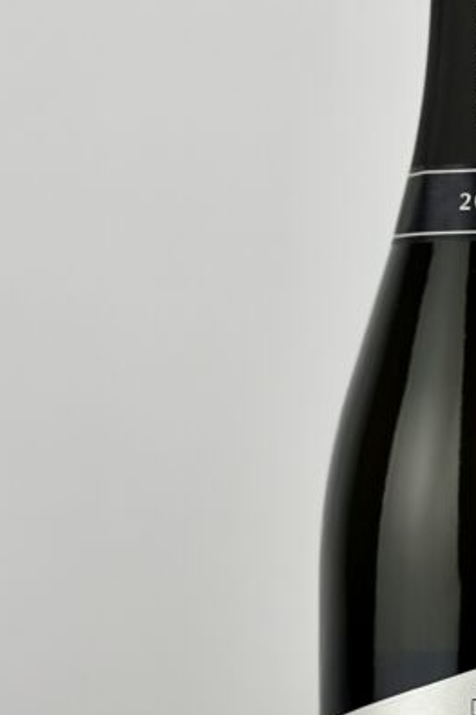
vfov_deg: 15.2
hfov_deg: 10.1
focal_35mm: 135
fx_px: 2680
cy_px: 386
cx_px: 487
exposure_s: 1/756
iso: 80
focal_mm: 6.86
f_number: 1.78
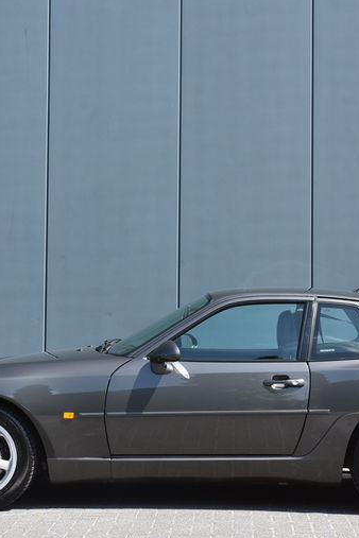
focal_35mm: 100
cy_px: 269
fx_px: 1496
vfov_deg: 20.4
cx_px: 201
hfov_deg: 13.7
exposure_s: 1/500
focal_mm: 44
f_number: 8
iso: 360
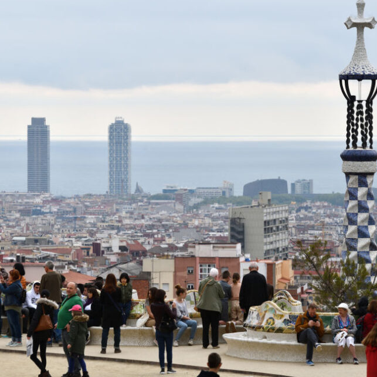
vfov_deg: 7.5
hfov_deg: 7.5
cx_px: 193
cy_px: 186
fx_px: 2883
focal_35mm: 234
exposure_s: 1/320
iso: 100
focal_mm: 175
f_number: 9
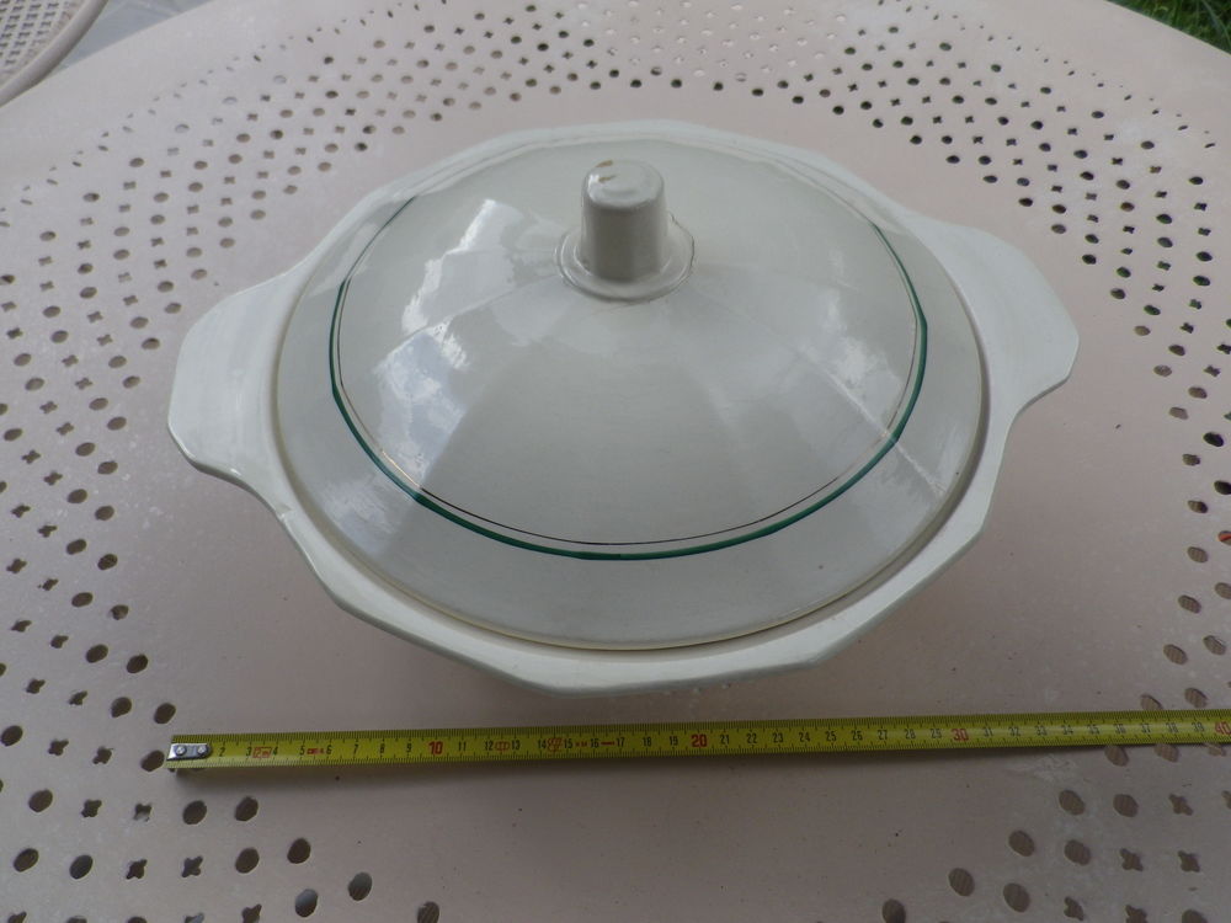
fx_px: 889
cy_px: 462
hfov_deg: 69.4
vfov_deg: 54.9
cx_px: 616
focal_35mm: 25
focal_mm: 4.5
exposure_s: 1/320
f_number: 3.5
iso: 80
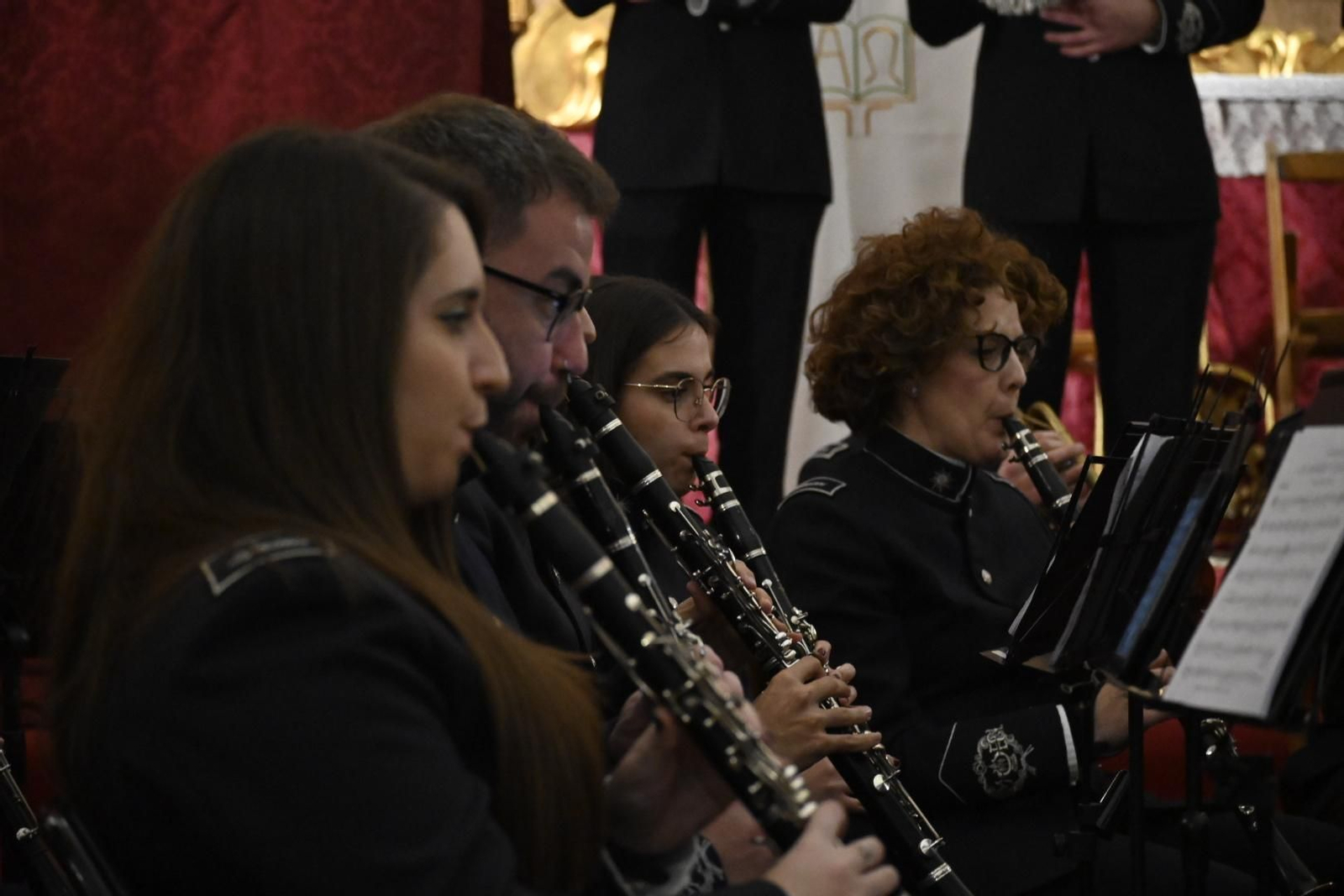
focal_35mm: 130
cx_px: 672
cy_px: 448
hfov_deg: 15.7
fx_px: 4872
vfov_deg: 10.5
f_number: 5
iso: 6400
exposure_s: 1/100
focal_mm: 87
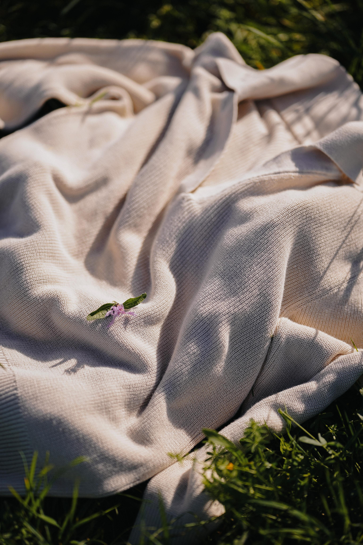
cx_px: 182
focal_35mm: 85
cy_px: 272
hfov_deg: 16.1
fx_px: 1286
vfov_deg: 23.9
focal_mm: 85
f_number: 1.4
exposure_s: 1/8000
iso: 100
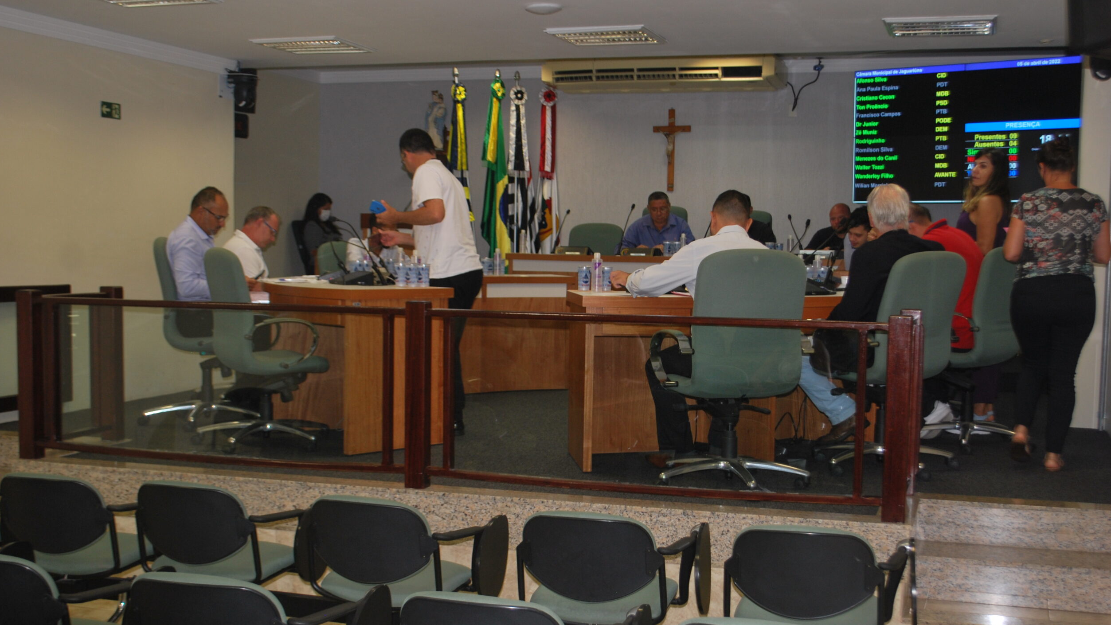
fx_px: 1326
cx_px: 557
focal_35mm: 45
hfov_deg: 45.5
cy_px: 355
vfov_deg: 26.5
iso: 200
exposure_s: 1/60
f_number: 4.5
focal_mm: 28
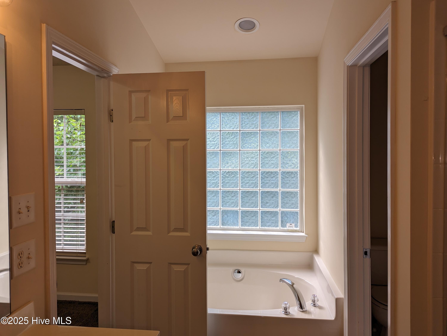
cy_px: 168
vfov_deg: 56.9
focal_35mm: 24
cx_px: 224
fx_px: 310
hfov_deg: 71.5
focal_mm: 6.81
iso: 48
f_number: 1.85
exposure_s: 1/120
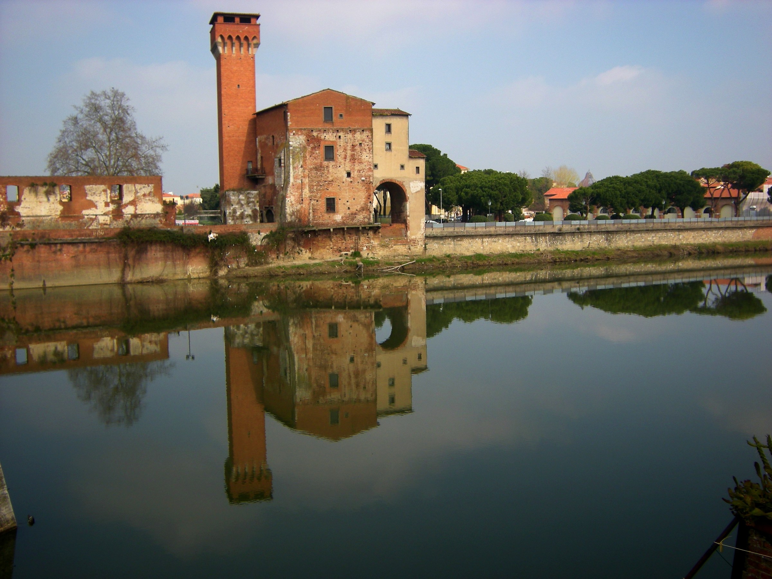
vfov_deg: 37.7
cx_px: 386
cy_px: 290
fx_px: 847
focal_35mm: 38
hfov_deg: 49.0
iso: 64
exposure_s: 1/163
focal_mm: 6.3
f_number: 6.4
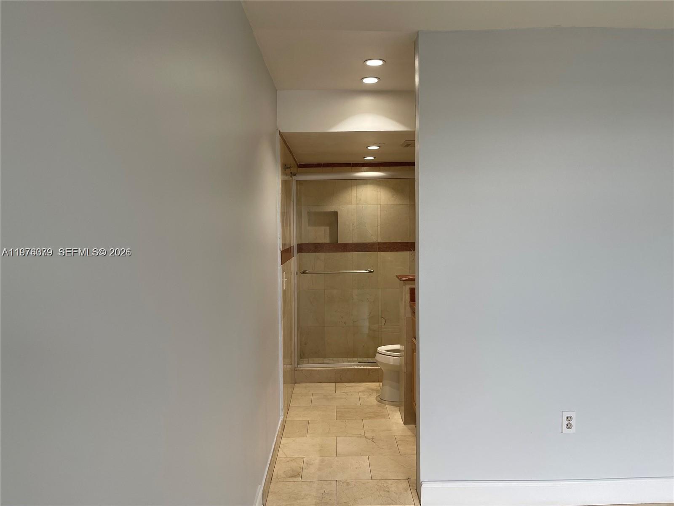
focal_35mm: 26
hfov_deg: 67.3
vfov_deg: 53.1
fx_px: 506
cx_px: 337
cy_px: 253
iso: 80
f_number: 1.6
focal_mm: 5.1
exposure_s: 1/121
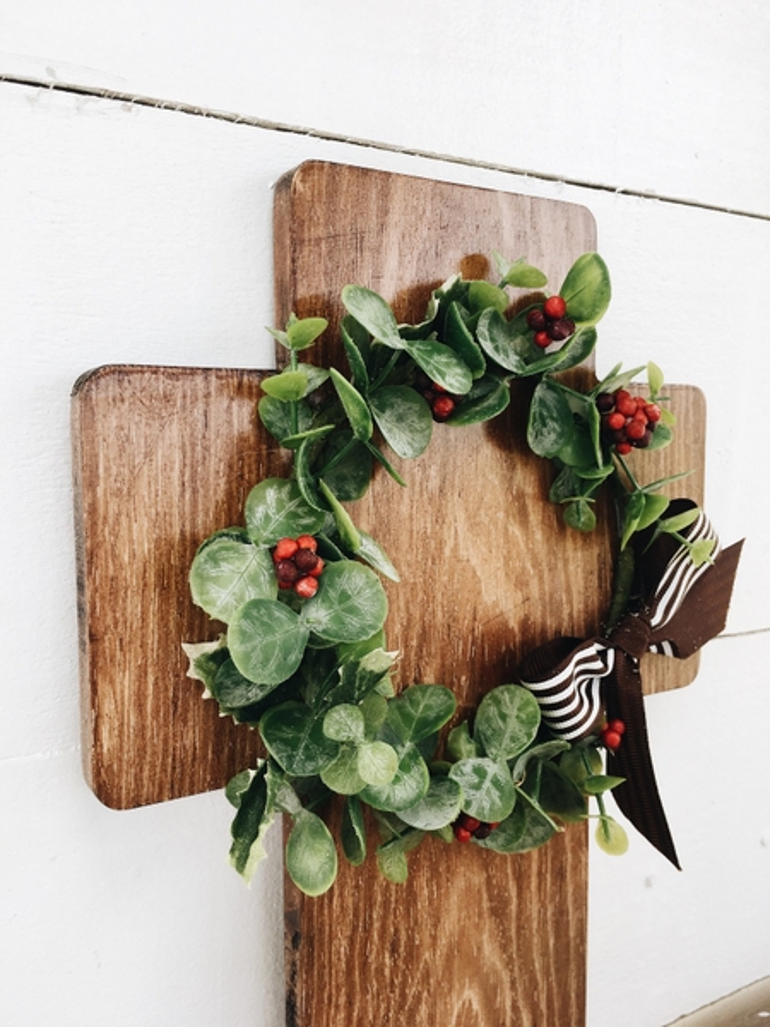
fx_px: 860
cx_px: 385
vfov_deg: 61.7
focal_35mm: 29
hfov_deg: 48.2
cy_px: 514
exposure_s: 1/262
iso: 25
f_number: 2.2
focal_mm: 4.15
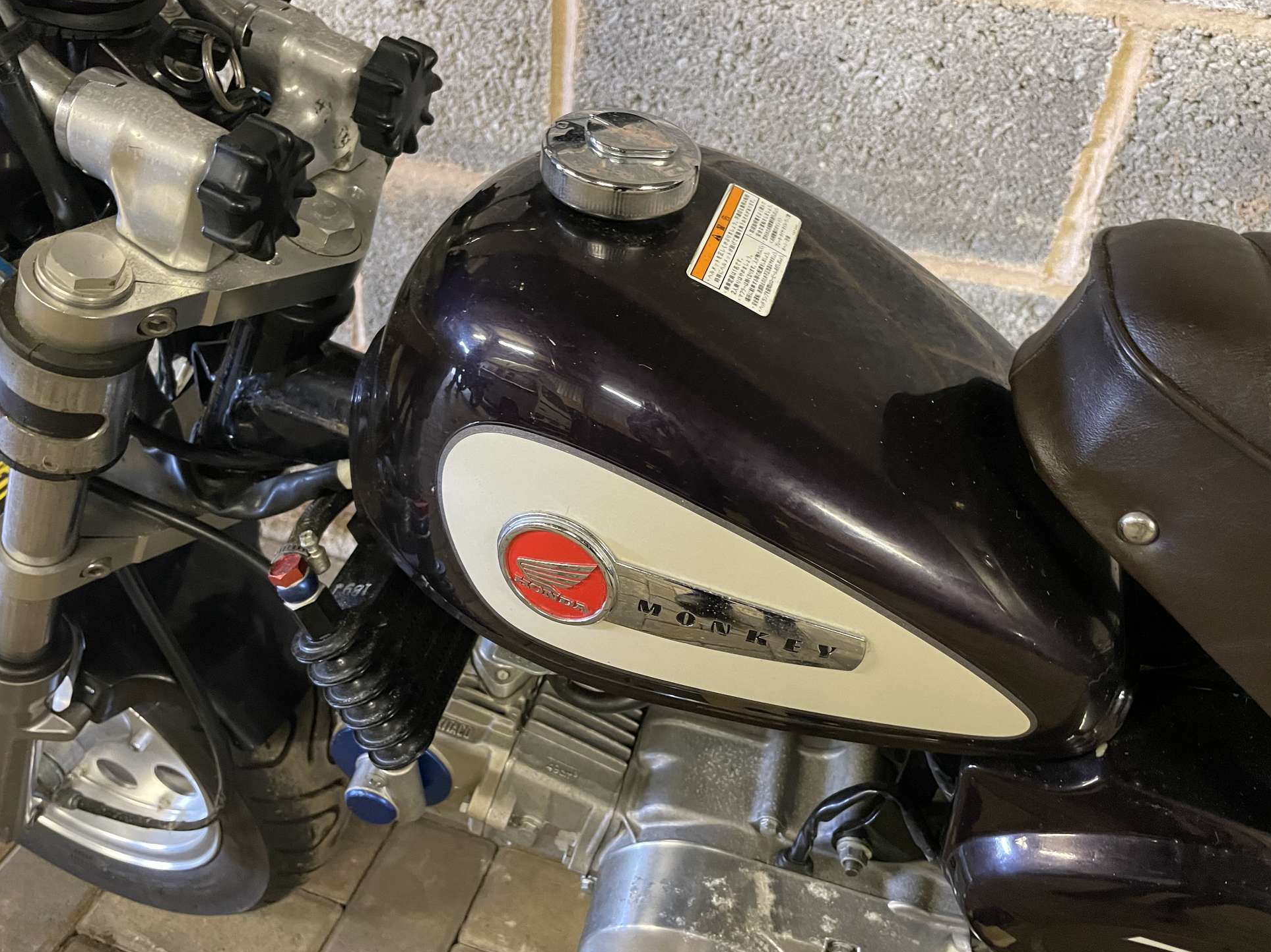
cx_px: 628
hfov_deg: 65.3
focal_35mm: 27
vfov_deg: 51.3
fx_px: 991
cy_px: 467
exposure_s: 1/25
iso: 500
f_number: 1.6
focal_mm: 4.2
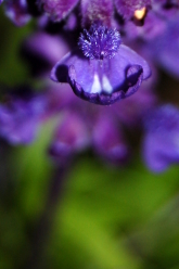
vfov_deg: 8.8
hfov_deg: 5.9
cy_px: 16
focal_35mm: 232
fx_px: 1736
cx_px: 117
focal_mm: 55
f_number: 5.6
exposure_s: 1/125
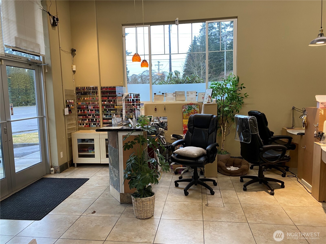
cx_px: 163
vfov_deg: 53.1
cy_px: 122
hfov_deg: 67.3
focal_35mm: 26
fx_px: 245
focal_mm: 4.25
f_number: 1.8
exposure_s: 1/60
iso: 100
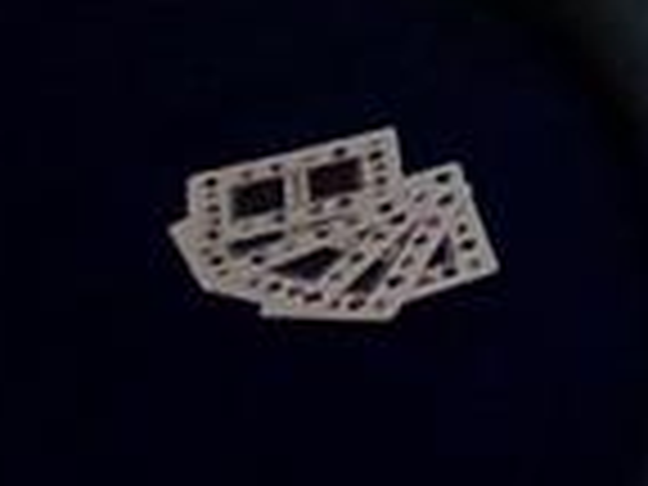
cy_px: -1060
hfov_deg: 12.8
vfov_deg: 9.2
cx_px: 1516
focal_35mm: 121
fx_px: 2265
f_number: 2.2
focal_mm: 1.4
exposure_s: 1/30
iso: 160
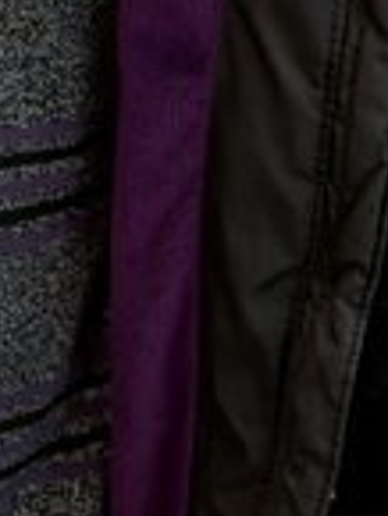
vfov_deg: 10.0
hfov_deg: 7.9
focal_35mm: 184
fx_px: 2746
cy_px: -498
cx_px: -238
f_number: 1.6
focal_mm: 5.96
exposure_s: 1/60
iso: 100
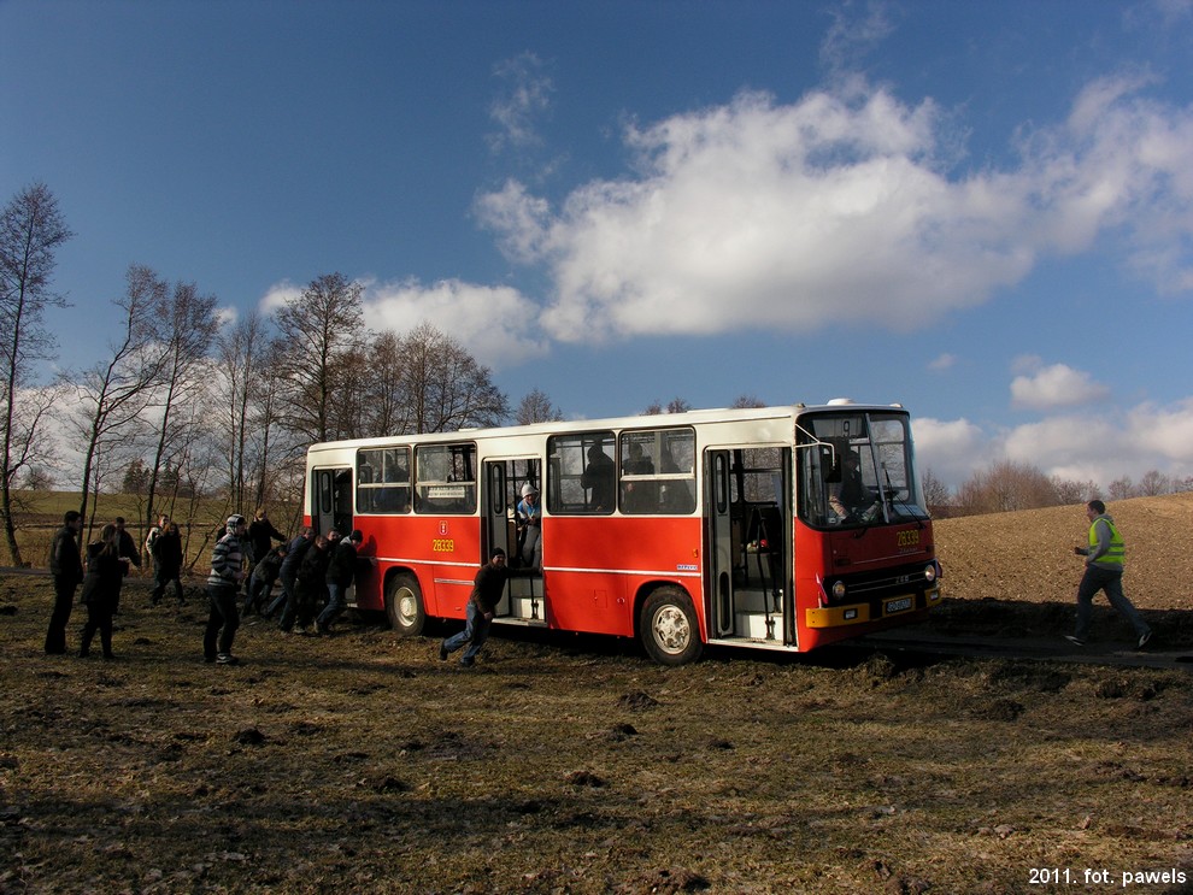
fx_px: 1207
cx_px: 596
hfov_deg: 52.6
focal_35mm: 35
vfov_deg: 40.7
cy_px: 448
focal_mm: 8.9
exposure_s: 1/232
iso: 100
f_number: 4.5
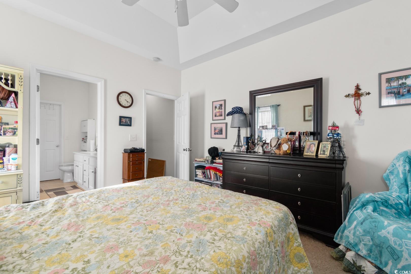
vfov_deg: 77.3
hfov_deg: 100.4
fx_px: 171
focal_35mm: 15
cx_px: 206
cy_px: 137
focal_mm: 10
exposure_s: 1/2
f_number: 4.5
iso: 100
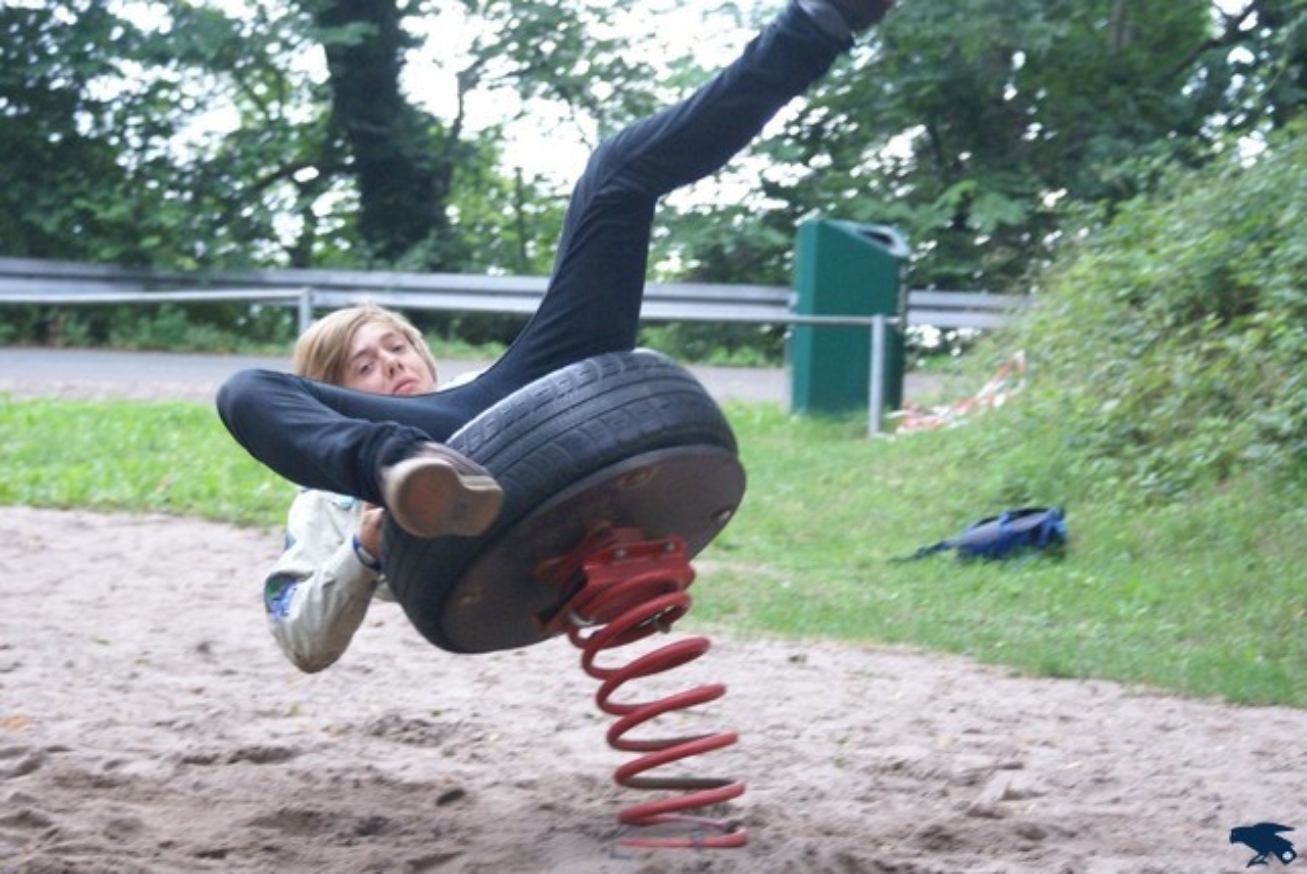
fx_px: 3270
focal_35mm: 90
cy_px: 437
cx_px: 654
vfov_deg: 15.2
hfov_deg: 22.6
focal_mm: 60
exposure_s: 1/80
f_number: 5.6
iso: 800
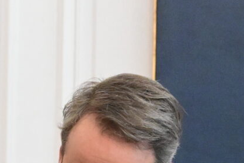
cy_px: 329
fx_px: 5607
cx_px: 155
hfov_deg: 2.5
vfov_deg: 1.7
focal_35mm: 827
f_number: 8
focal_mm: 135
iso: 8000
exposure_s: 1/320
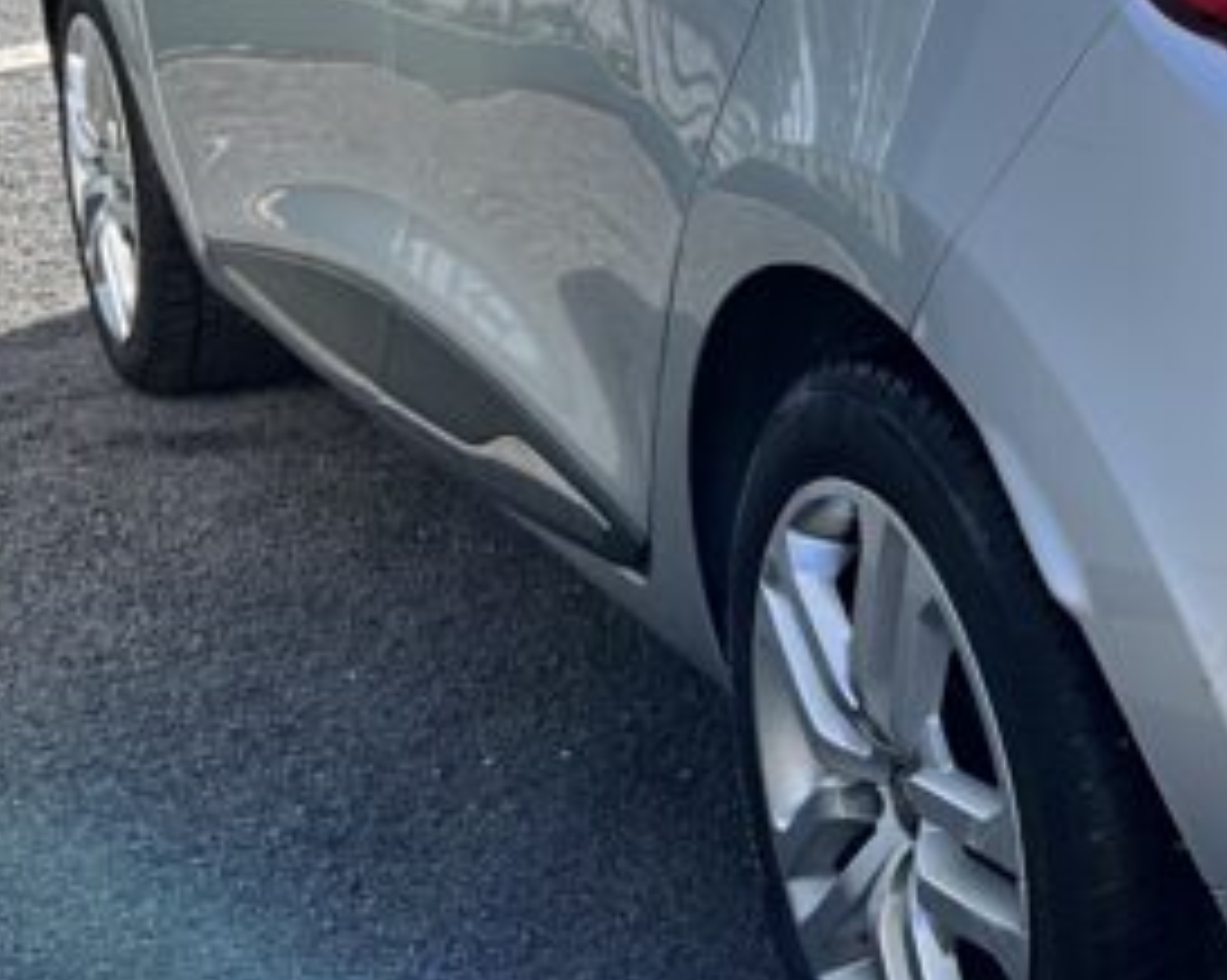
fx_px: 3012
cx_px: 1524
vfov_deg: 18.4
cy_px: 319
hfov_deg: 21.2
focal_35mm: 83
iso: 25
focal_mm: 3
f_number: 1.8
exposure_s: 1/869
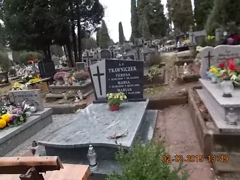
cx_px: 120
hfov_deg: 67.3
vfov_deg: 53.1
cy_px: 90
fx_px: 180
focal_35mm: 26
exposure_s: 1/125
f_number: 3.2
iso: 400
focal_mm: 4.6
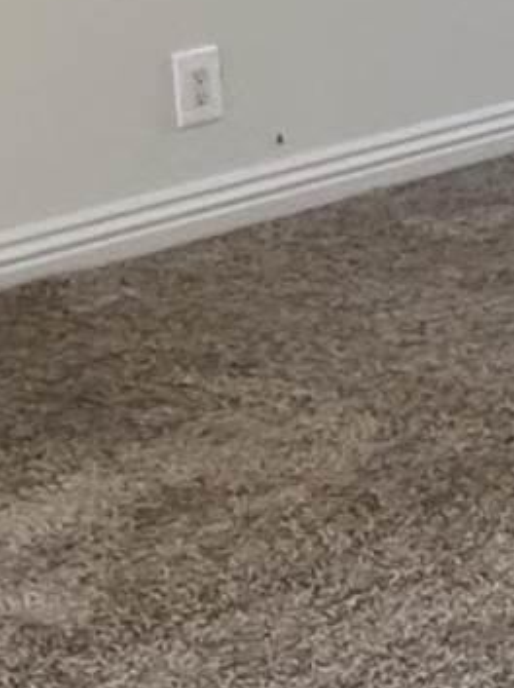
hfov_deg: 9.7
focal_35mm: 122
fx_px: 2420
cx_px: 1480
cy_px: -123
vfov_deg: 15.6
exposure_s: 1/60
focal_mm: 2.22
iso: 250
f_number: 2.2
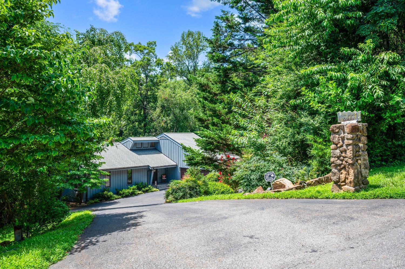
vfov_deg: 43.5
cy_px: 134
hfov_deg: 62.0
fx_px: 337
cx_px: 202
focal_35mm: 30
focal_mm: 30
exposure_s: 1/160
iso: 160
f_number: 8
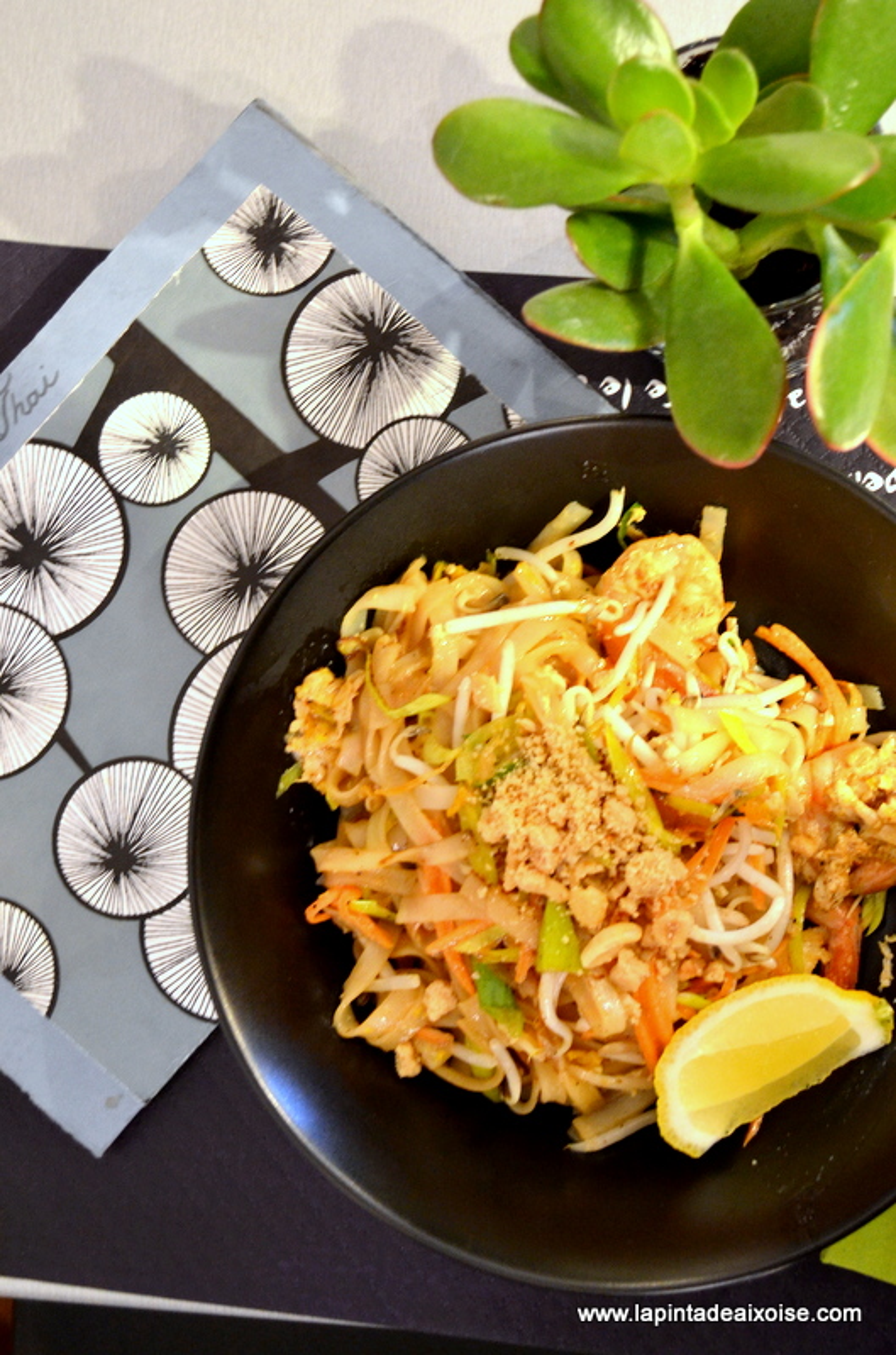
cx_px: 448
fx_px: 1689
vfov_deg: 43.7
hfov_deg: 29.7
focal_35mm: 45
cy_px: 678
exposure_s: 1/4
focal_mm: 30
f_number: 4.5
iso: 800
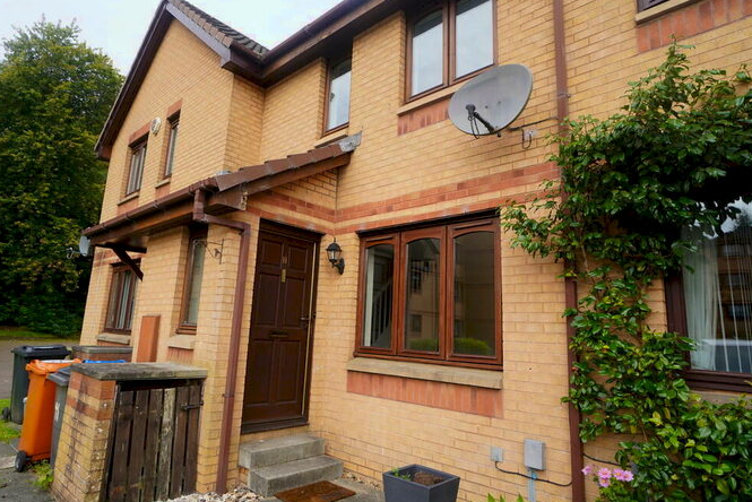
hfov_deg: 82.5
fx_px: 429
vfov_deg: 60.7
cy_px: 248
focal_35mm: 21
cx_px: 368
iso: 100
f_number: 7.1
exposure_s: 1/80
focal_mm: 13
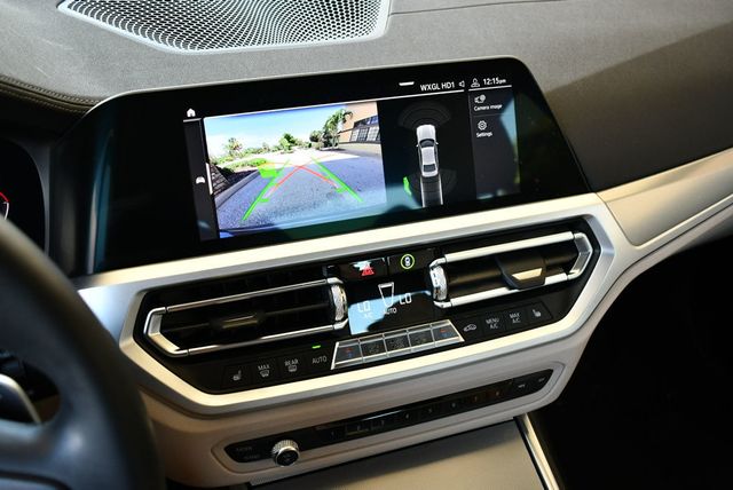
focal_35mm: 36
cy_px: 245
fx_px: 734
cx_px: 366
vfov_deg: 36.9
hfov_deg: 53.1
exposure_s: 1/250
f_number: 3.5
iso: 800
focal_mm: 18
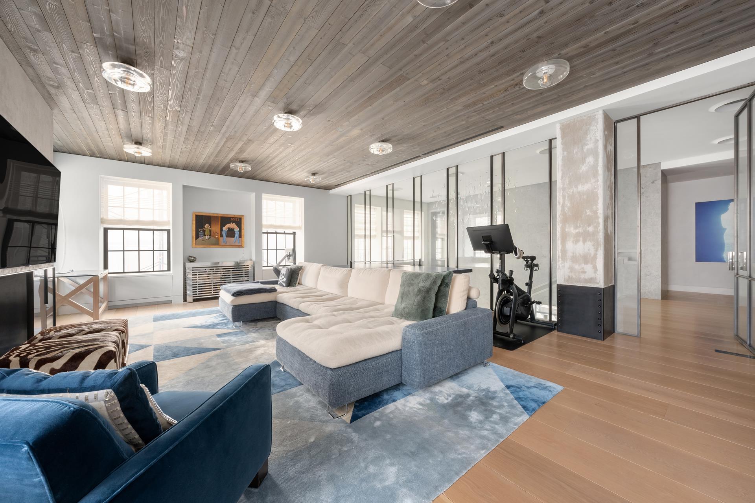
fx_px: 273
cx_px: 378
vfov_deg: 85.4
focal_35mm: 13
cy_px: 252
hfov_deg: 108.3
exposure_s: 5
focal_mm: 13
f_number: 18
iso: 500
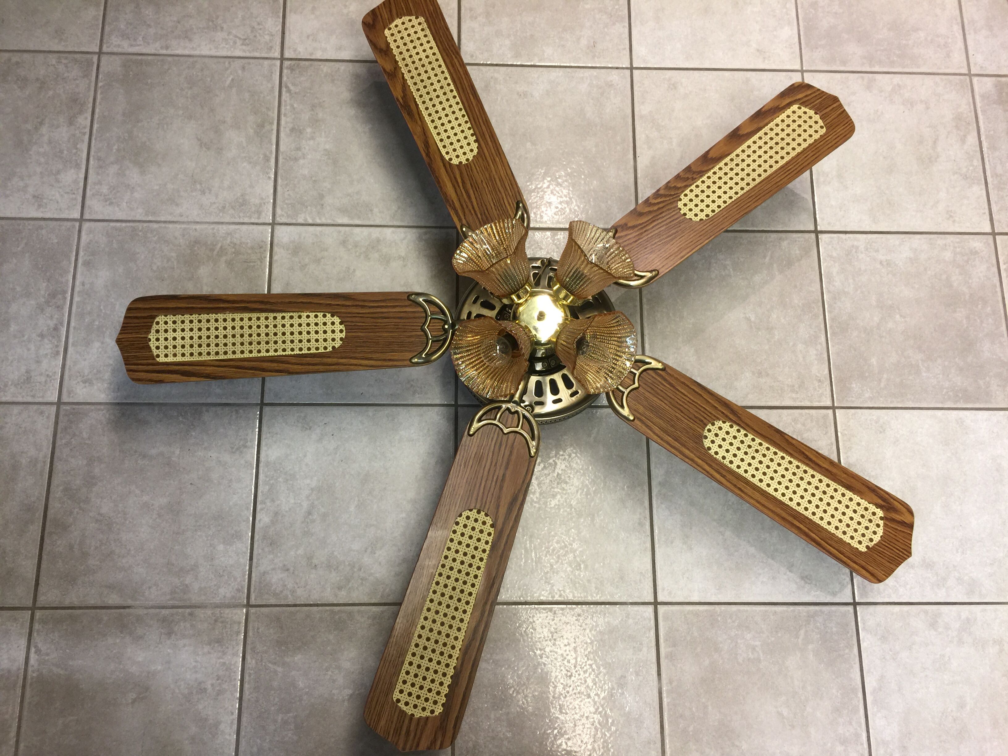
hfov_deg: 61.7
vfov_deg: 48.2
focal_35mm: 29
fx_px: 844
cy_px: 378
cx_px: 504
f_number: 2.2
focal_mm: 4.15
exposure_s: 1/33
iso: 40
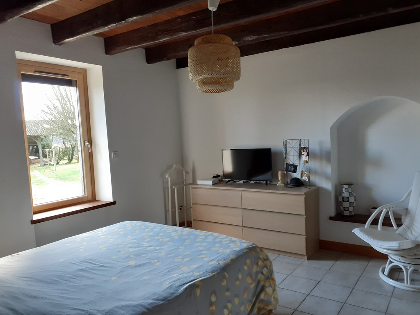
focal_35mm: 27
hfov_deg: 65.3
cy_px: 158
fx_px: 328
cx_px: 210
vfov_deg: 51.4
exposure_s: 1/50
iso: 160
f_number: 1.9
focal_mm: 3.6
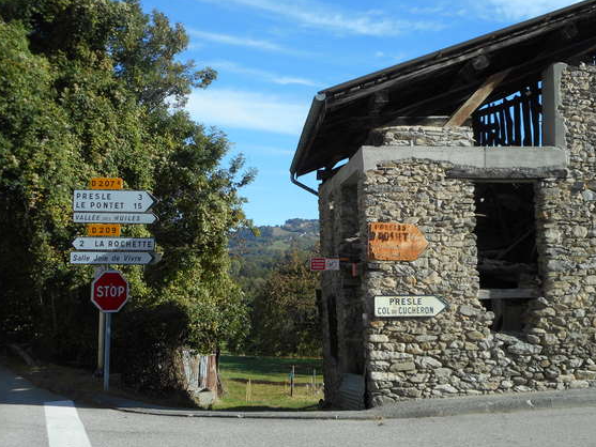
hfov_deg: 44.8
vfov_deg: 34.4
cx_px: 293
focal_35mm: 42
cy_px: 212
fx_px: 723
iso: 80
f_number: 4.5
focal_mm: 6.9
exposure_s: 1/400
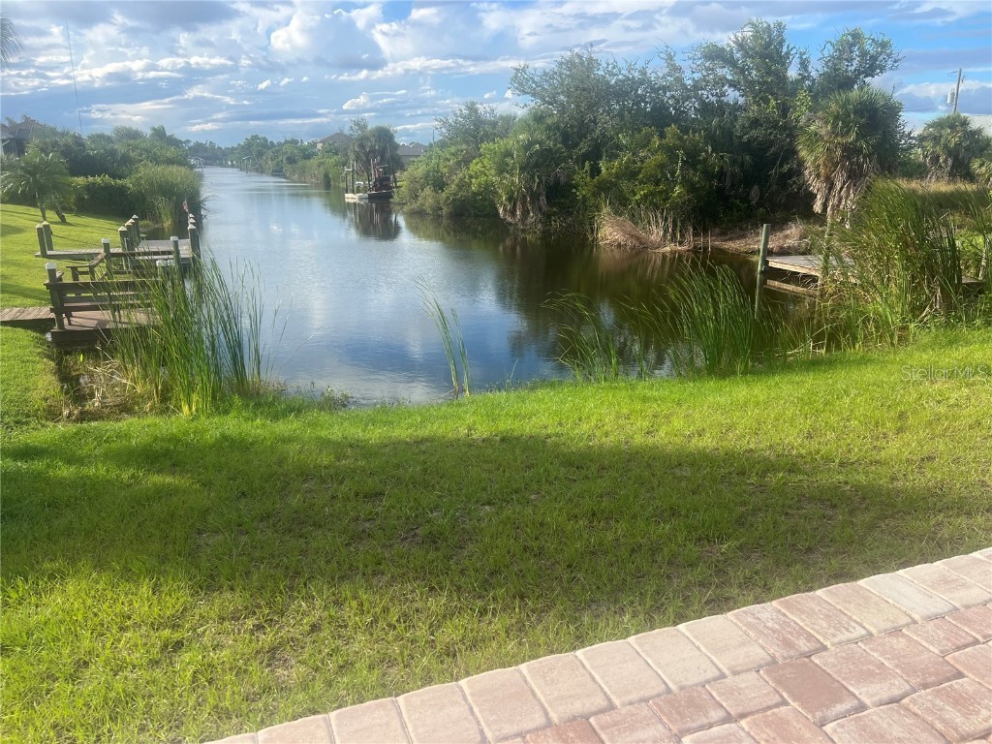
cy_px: 372
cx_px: 496
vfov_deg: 53.1
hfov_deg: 67.3
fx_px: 745
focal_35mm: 26
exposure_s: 1/1621
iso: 50
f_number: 1.5
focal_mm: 5.7
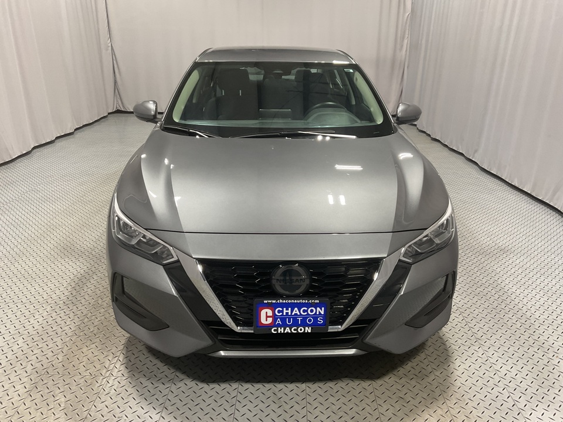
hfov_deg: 61.7
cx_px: 282
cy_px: 211
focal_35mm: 29
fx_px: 472
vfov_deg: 48.2
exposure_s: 1/60
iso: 64
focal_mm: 3
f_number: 1.8
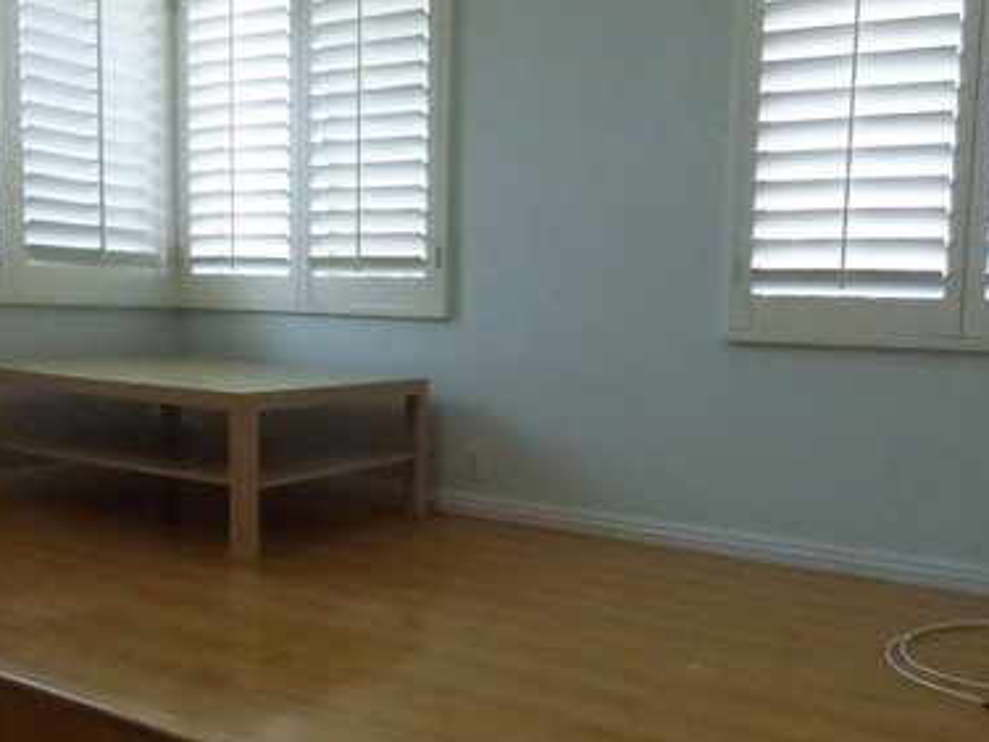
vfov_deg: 41.6
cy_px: 437
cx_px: 581
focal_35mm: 34
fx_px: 971
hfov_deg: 53.7
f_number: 2.8
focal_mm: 3.58
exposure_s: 1/1000
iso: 1600
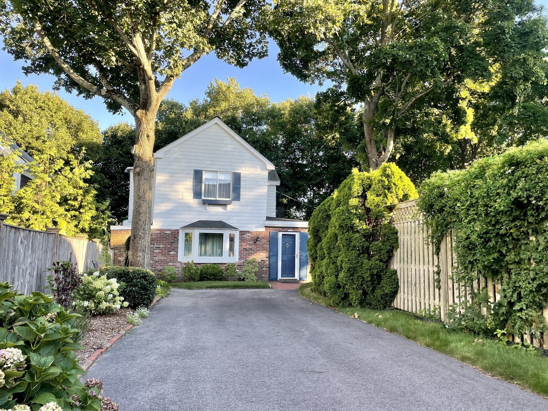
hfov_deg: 67.3
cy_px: 206
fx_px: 412
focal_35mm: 26
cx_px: 274
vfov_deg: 53.1
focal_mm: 4.2
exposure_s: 1/210
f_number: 1.6
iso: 32
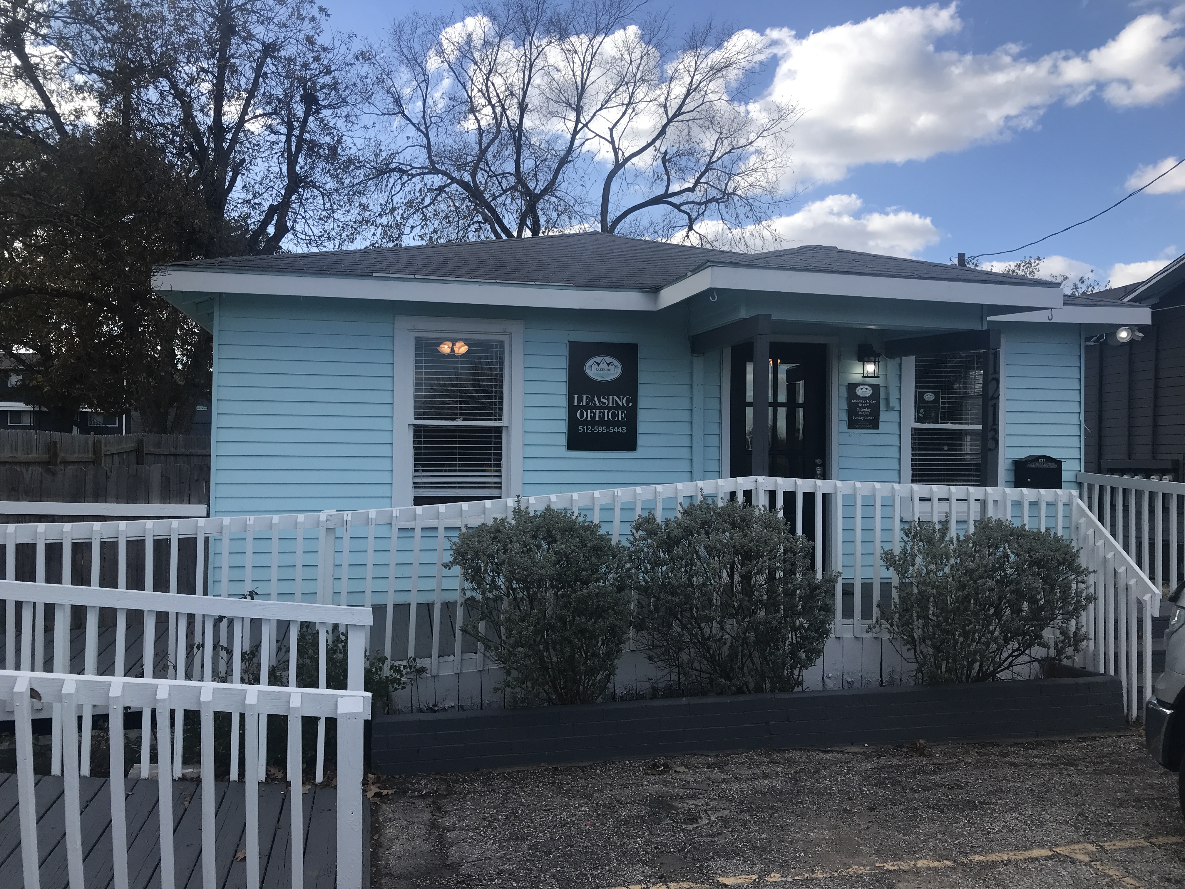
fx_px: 959
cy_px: 444
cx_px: 592
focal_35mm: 28
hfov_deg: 63.4
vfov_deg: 49.7
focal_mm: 3.99
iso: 20
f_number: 1.8
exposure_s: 1/1709
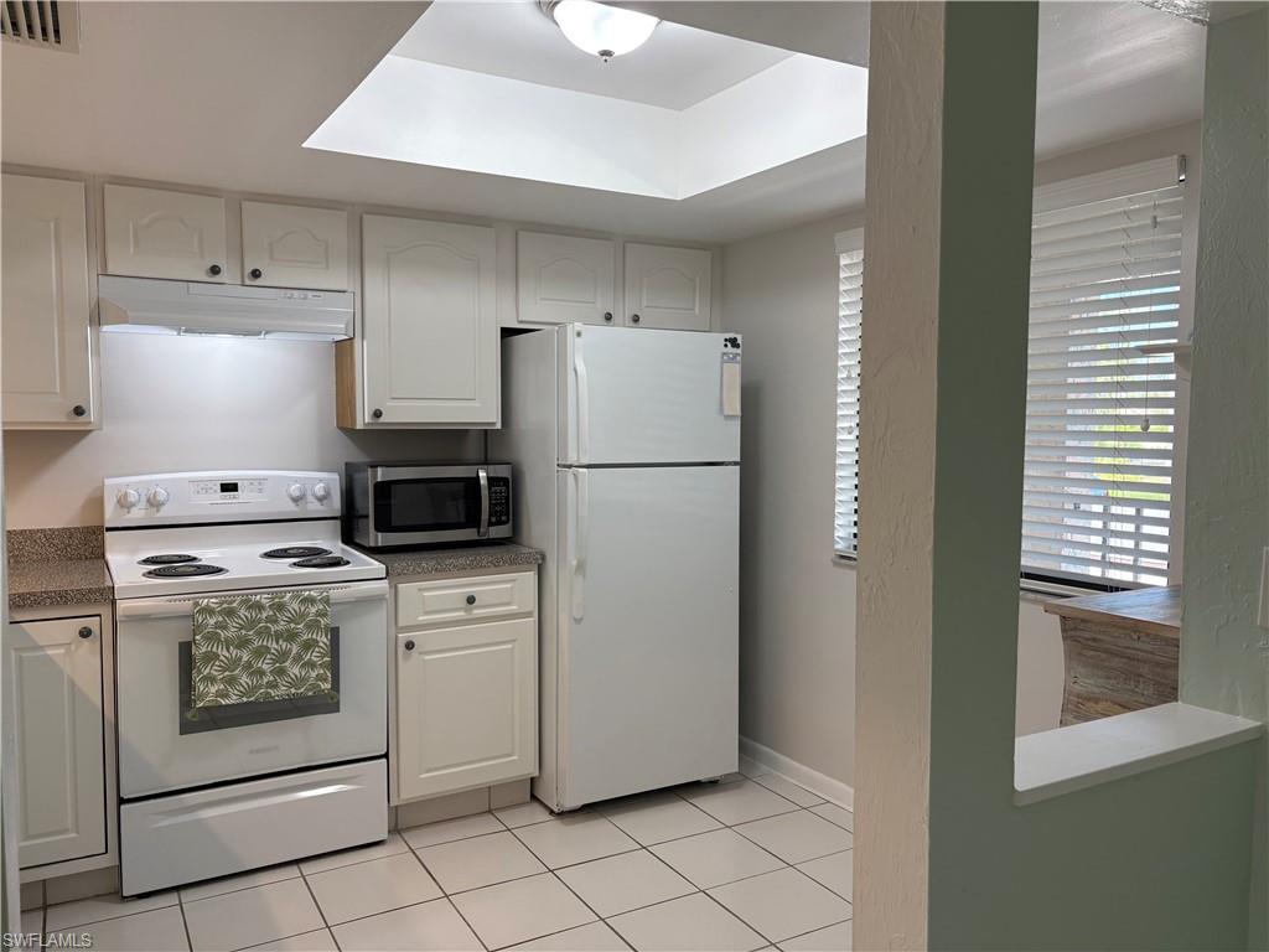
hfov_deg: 67.3
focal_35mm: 26
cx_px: 634
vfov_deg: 53.1
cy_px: 476
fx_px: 953
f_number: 1.6
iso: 80
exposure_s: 1/150
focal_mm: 5.96
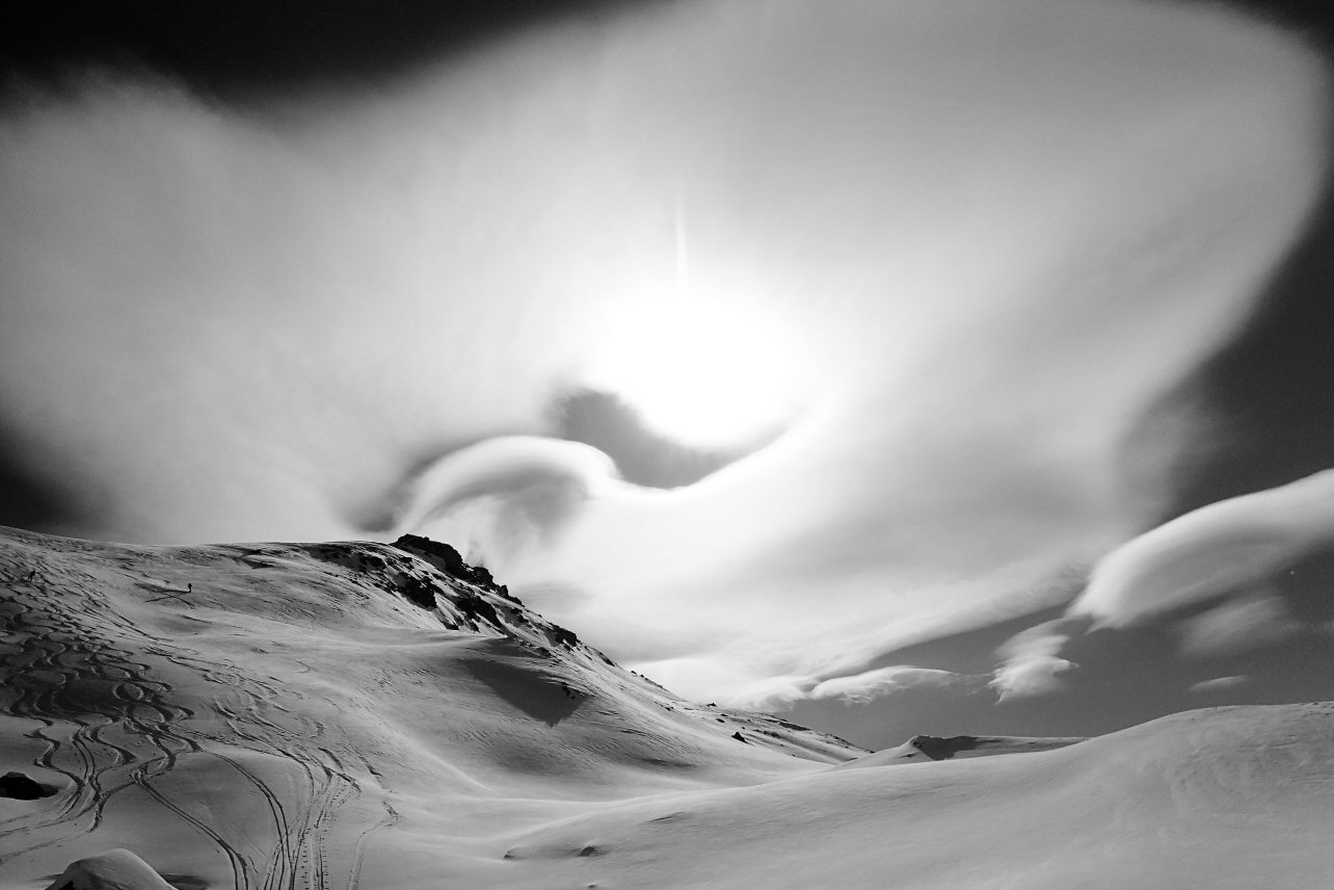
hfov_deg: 67.4
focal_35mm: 27
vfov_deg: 47.8
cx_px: 677
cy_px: 512
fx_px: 1000
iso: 100
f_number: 8
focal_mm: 4.5
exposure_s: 1/2000
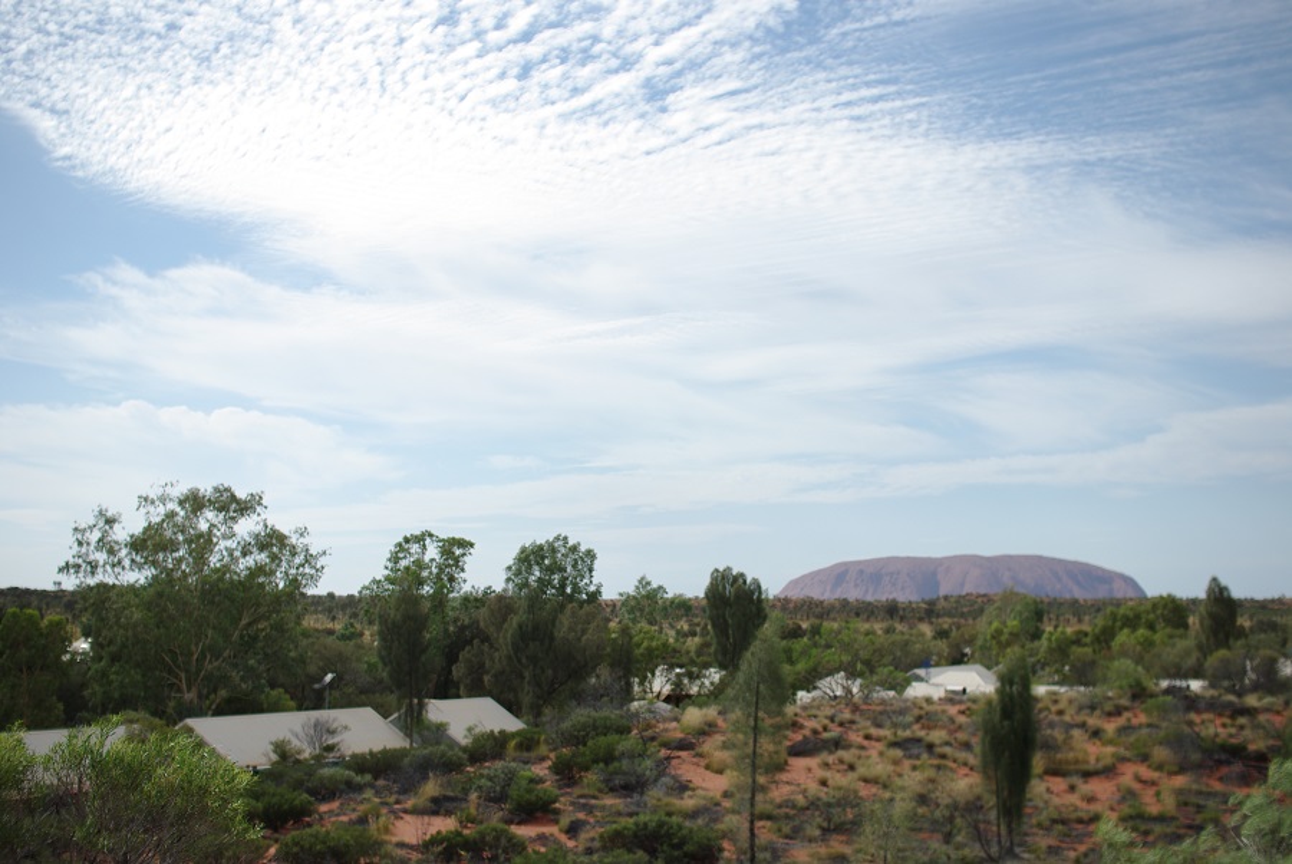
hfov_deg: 43.6
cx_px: 646
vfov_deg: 29.9
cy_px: 432
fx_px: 1617
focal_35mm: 45
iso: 100
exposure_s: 1/4000
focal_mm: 30
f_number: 2.4
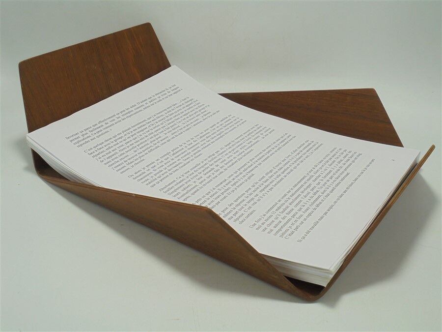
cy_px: 166
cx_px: 221
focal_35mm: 38
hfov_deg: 49.0
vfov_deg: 37.7
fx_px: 485
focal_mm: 6.9
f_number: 4.2
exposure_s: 1/80
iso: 100
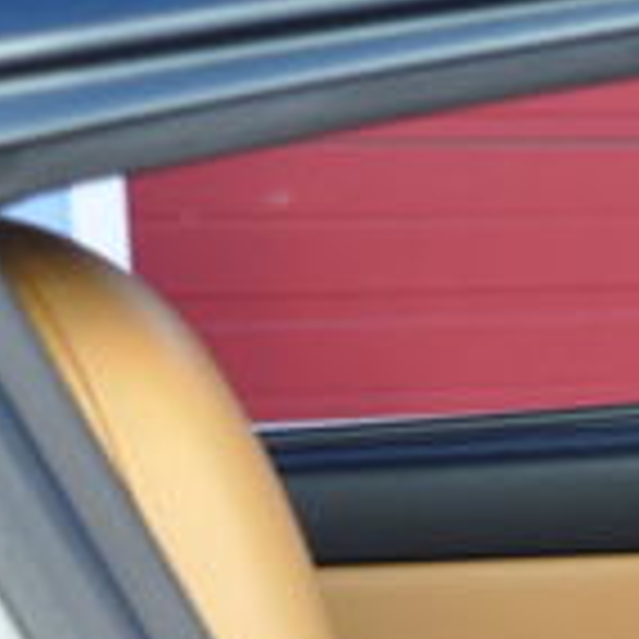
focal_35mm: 220
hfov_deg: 7.3
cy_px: 1062
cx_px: 1656
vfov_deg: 7.8
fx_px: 4595
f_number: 5
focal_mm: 32
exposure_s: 1/100
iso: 500
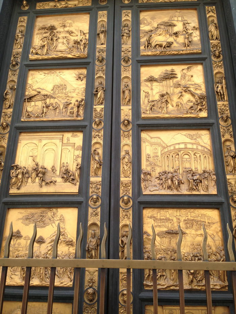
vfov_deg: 55.3
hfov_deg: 43.0
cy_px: 157
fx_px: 300
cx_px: 118
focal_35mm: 33
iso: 50
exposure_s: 1/263
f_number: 2.4
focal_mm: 4.13
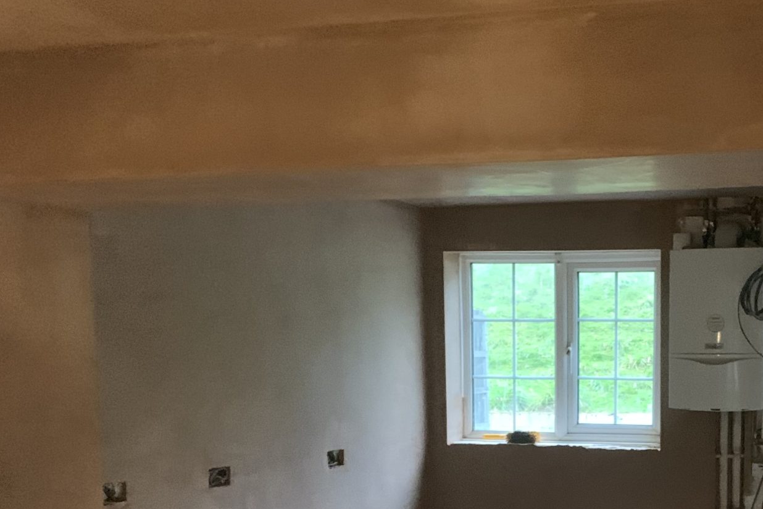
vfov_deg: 23.3
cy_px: 489
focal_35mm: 56
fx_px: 1187
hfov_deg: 34.2
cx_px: 647
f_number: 1.8
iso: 800
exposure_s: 1/25
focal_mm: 4.25
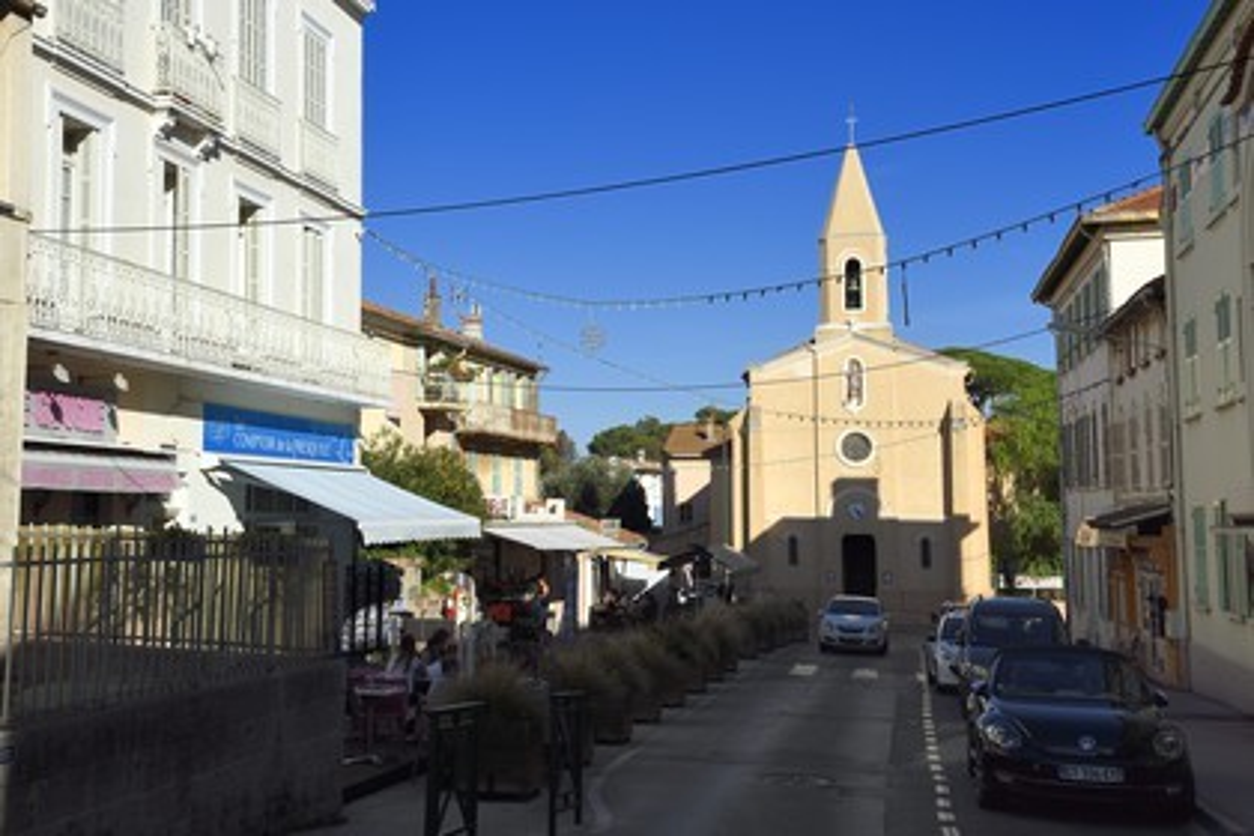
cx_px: 627
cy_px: 418
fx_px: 1324
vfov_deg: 35.1
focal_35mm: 38
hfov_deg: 50.7
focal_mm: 38
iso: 200
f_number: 13
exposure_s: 1/250
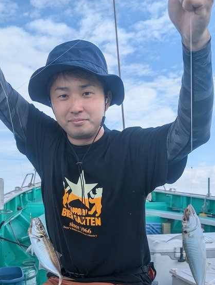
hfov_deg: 38.7
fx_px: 306
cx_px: 98
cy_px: 215
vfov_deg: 48.1
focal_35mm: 37
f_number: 1.68
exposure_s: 1/974
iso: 21
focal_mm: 6.9
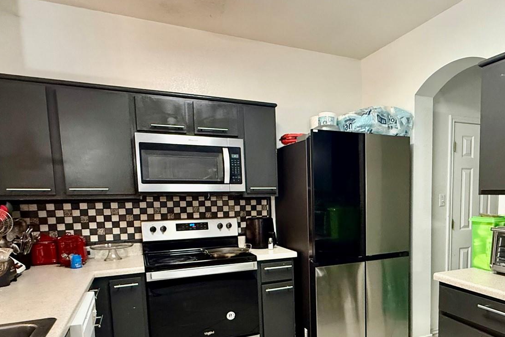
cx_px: 346
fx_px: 379
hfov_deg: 65.2
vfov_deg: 46.8
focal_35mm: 27
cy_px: 238
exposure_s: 1/60
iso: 800
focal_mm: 2.22
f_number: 2.2
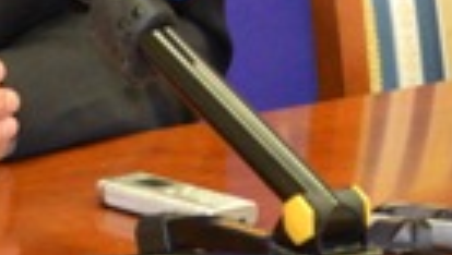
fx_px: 4020
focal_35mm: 335
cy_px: -237
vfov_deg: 3.6
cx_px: -88
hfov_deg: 6.4
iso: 2500
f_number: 5.3
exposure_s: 1/60
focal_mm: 46
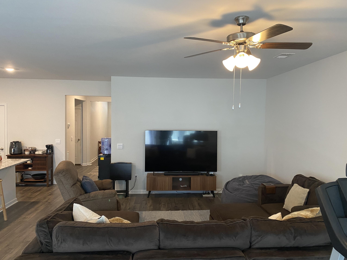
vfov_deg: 53.1
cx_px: 174
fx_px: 261
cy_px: 130
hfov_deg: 67.3
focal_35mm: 26
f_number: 1.8
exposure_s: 1/60
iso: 250
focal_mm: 4.25
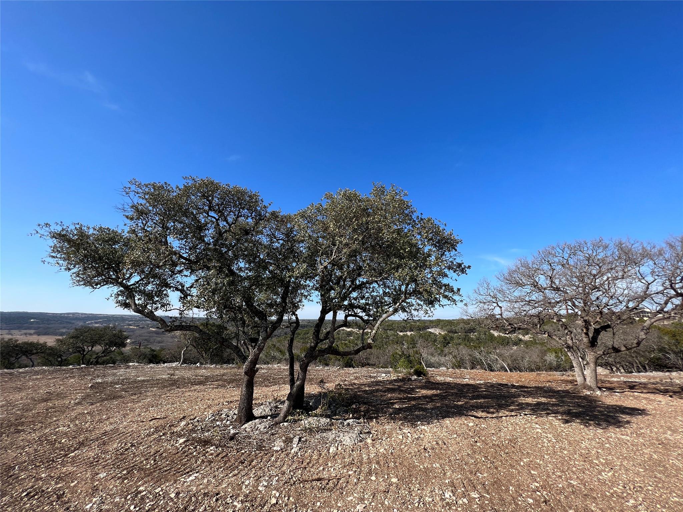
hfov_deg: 106.2
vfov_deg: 89.9
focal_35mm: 13
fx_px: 256
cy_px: 256
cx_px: 342
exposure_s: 1/1024
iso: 32
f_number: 1.8
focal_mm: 1.57
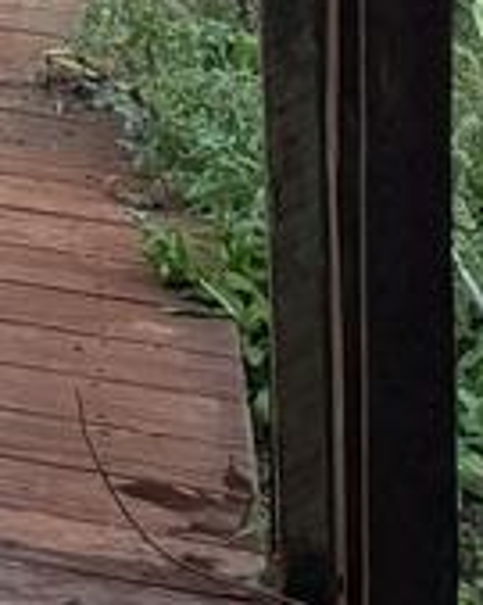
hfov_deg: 6.2
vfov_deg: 8.3
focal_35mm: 200
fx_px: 3577
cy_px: -1181
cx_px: -1546
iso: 200
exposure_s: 1/214
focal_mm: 6.76
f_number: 1.78
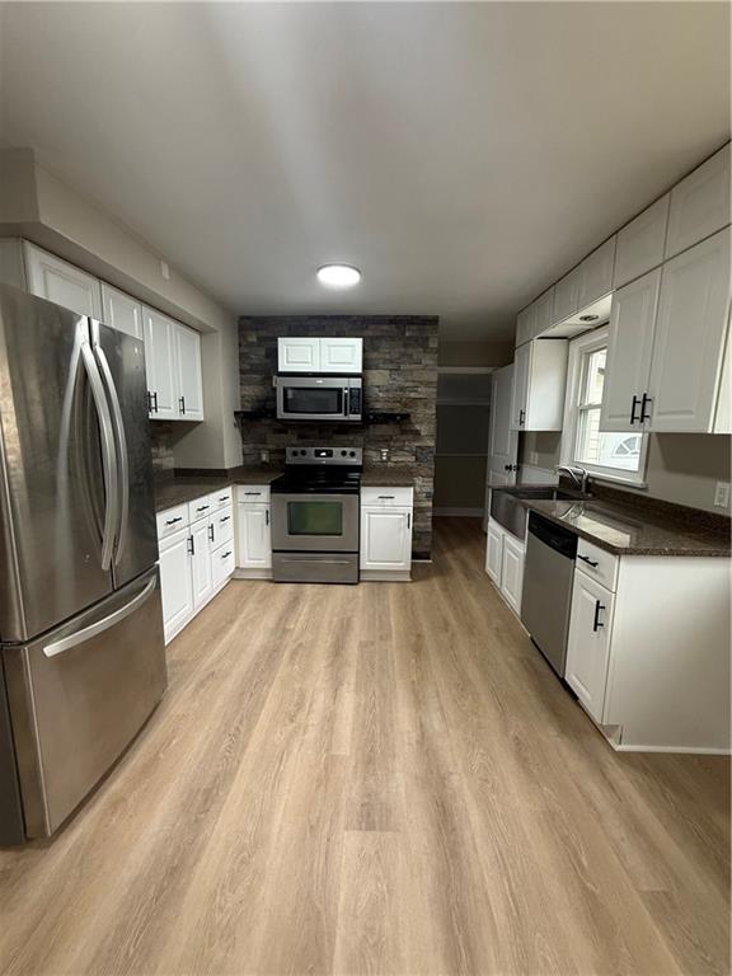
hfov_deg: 85.7
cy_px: 488
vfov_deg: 102.1
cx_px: 366
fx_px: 395
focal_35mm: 14
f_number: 2.2
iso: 250
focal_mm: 2.22
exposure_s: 1/120
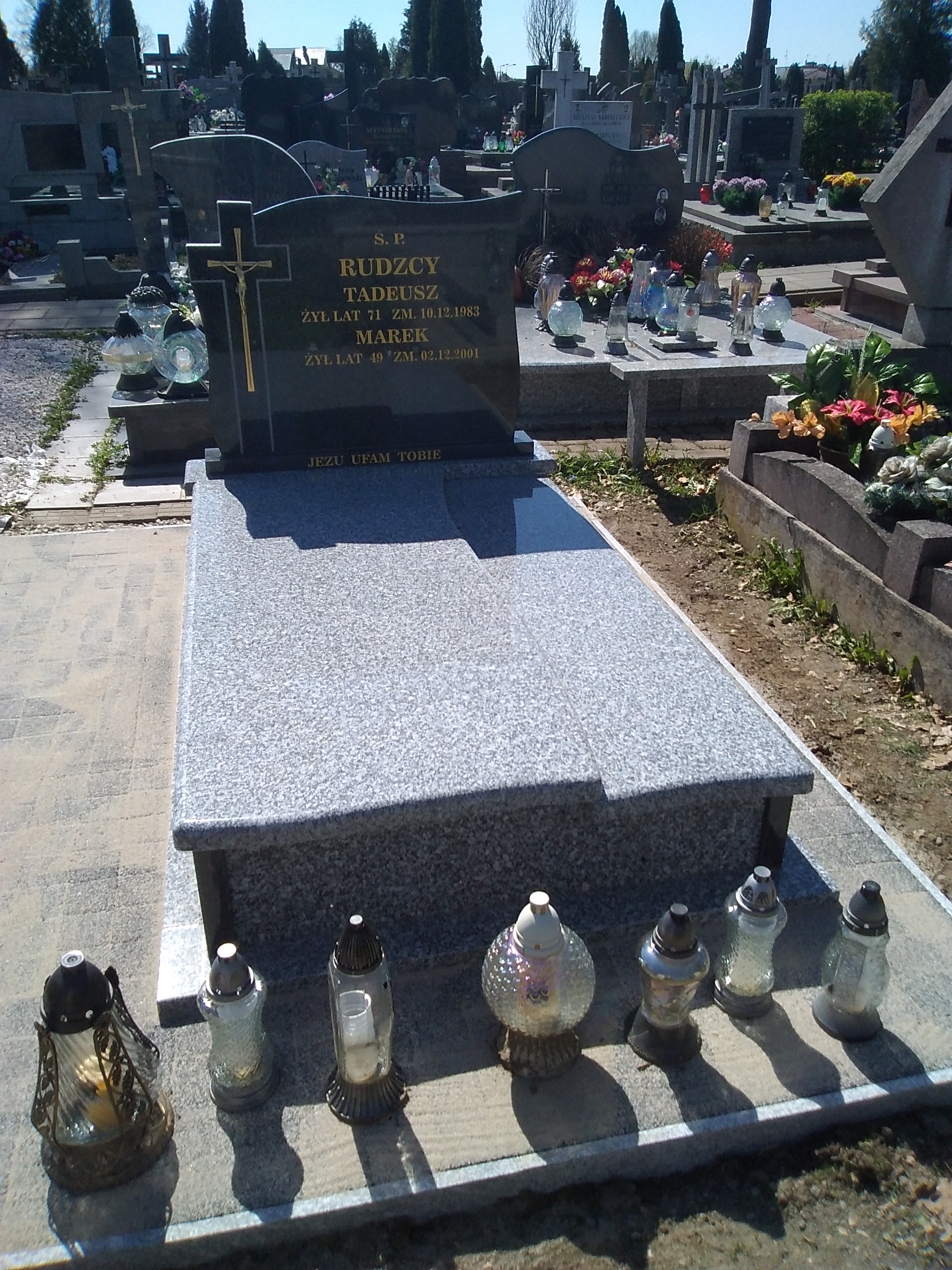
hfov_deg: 49.7
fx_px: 1027
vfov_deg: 63.4
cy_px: 635
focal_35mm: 28
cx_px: 476
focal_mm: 2.39
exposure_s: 1/1042
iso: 100
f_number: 2.4
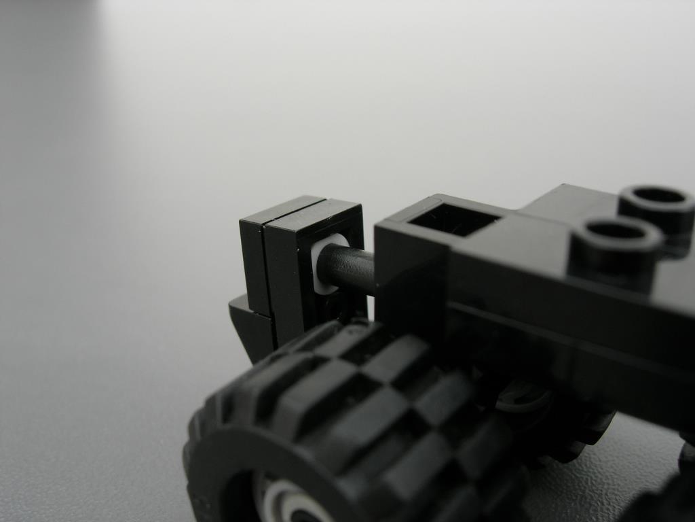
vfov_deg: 37.7
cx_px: 348
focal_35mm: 38
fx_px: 763
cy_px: 261
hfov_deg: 49.0
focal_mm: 7.8
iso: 64
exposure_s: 1/34.8
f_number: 4.8
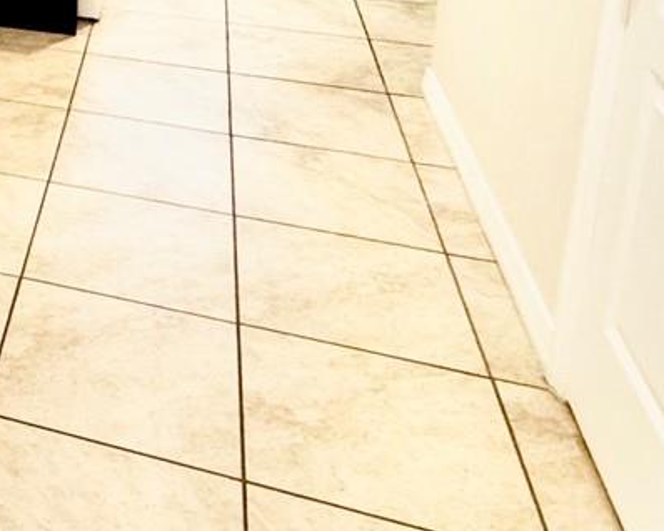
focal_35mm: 55
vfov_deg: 24.3
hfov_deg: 27.1
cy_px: -150
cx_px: -257
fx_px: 1080
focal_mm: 2.22
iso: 250
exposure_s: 1/120
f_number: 2.2
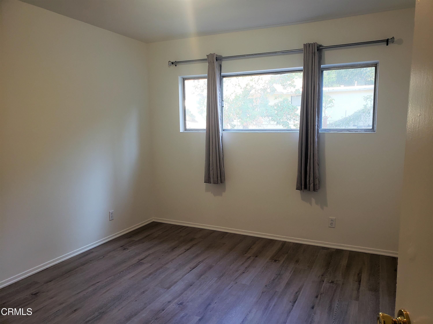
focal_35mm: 26
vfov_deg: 53.1
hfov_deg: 67.3
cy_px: 162
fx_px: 325
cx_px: 216
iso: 125
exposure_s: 1/60
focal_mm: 4.3
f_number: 2.4
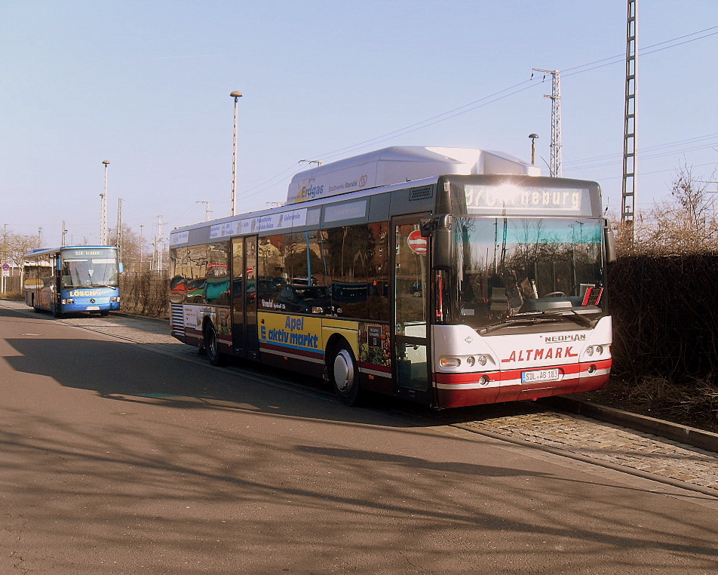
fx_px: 893
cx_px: 365
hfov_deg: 43.8
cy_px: 288
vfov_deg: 35.7
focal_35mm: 42
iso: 80
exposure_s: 1/90
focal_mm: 7.1
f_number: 7.7
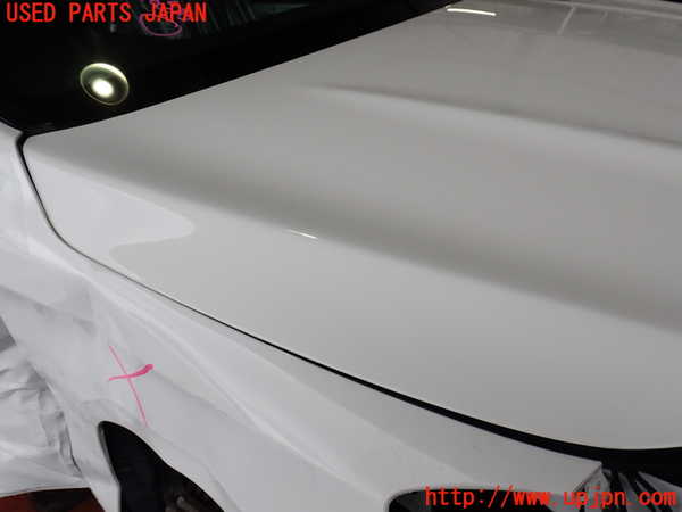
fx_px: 591
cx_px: 341
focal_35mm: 30
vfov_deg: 46.8
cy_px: 256
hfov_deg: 60.0
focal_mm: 5.4
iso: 100
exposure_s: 1/160
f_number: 3.2
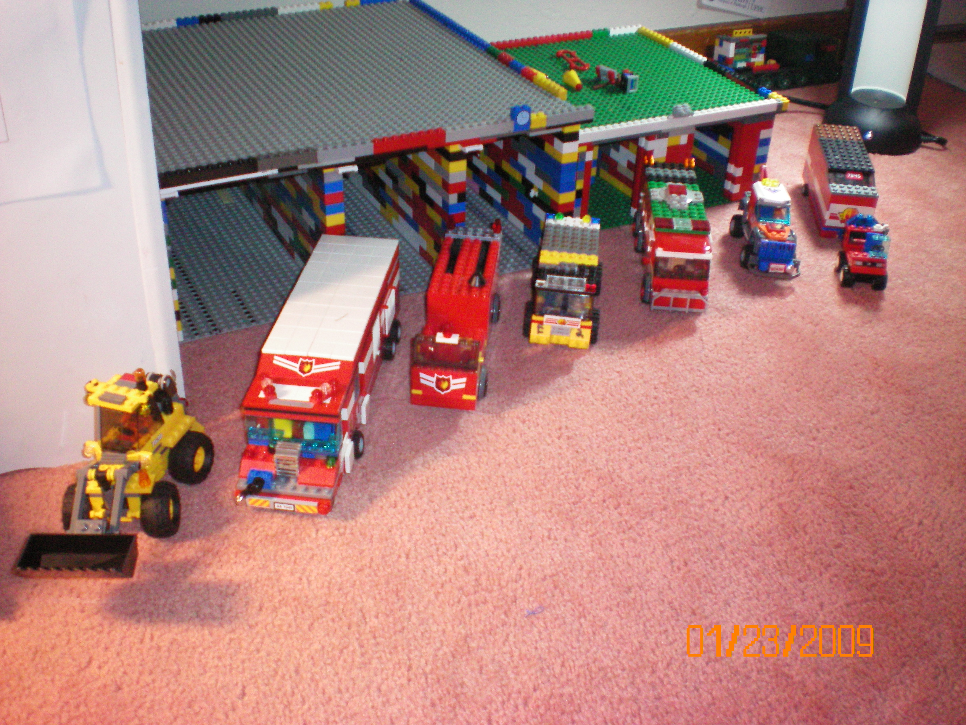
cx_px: 483
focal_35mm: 38
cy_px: 362
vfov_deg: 37.7
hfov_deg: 49.0
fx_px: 1060
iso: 400
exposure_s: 1/60
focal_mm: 6.3
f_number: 3.1
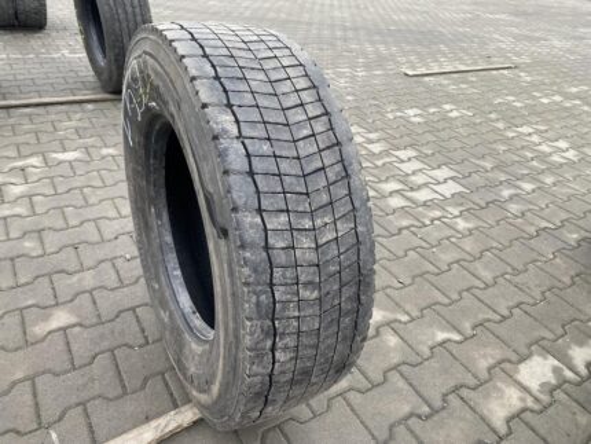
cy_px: 222
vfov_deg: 53.1
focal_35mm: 26
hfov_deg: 67.3
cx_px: 296
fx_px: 444
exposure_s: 1/121
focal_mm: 4.25
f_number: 1.8
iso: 100
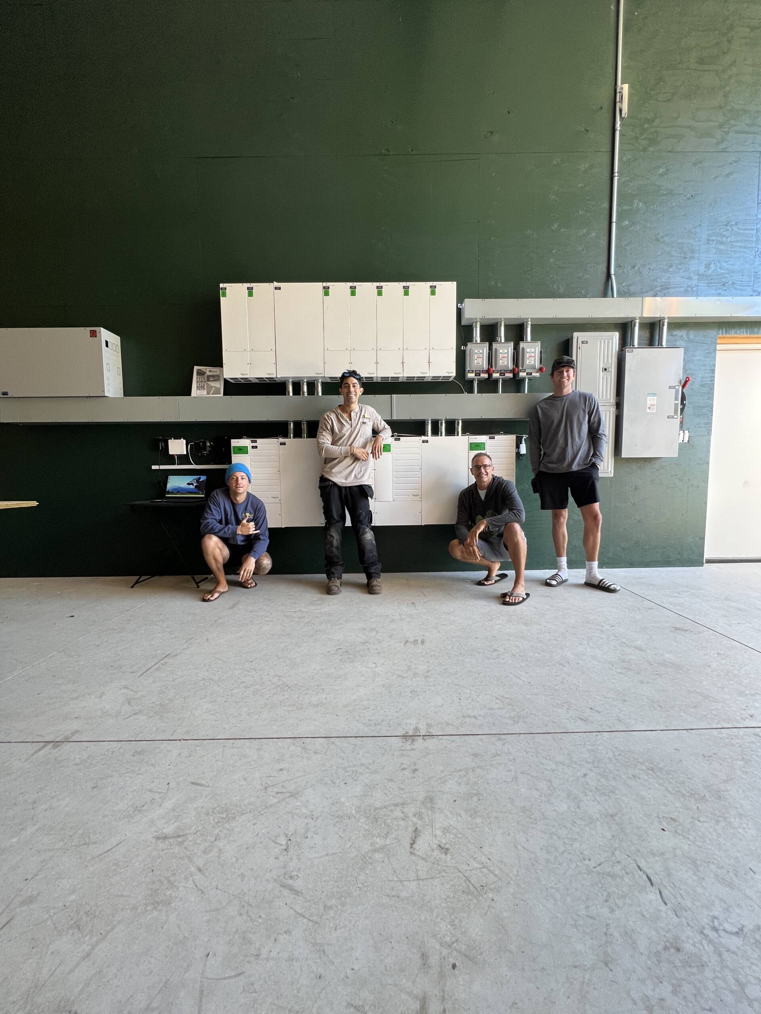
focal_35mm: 13
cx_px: 380
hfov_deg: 89.9
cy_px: 507
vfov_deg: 106.2
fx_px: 381
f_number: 1.8
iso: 160
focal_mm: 1.57
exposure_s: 1/99
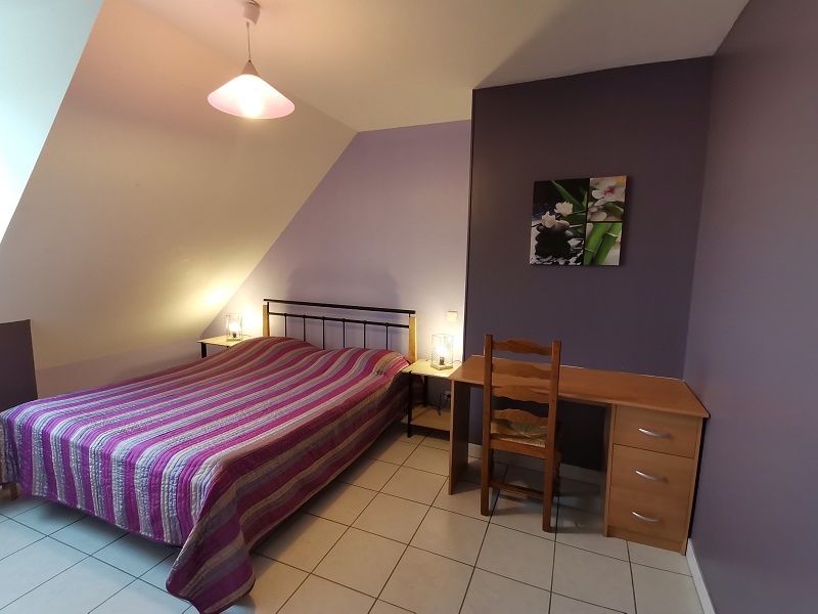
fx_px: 402
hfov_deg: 91.0
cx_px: 409
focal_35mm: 17
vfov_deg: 74.7
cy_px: 307
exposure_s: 1/33.3
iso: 200
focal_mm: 1.78
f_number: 2.4
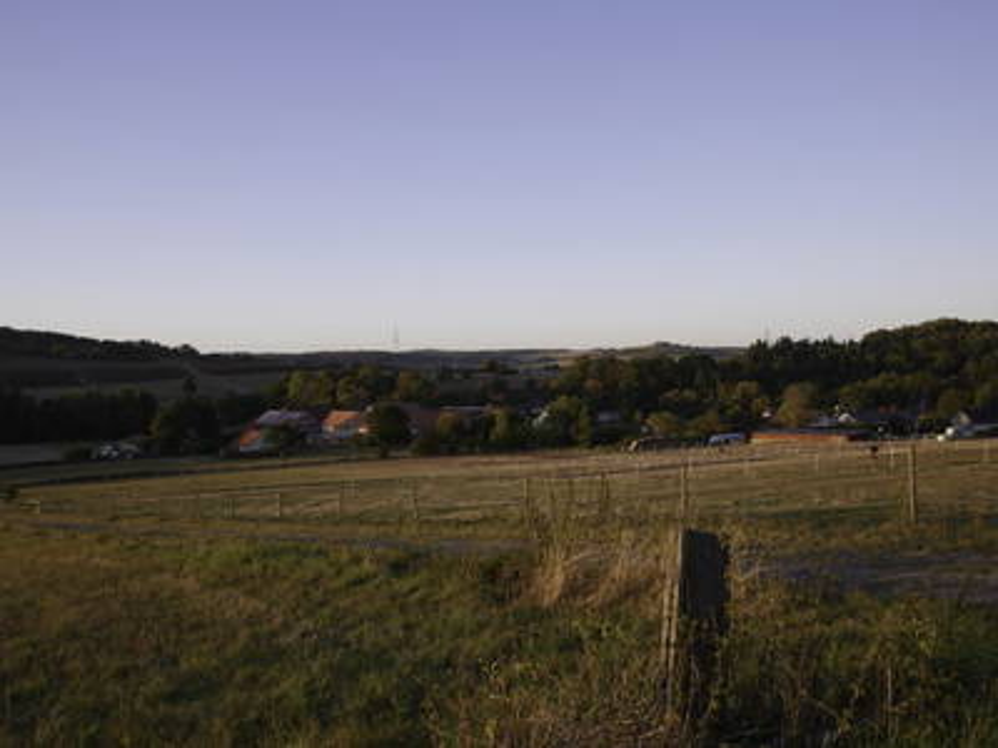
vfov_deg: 46.8
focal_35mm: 30
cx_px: 499
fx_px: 865
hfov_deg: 60.0
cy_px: 374
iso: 200
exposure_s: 1/50
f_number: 10
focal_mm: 15
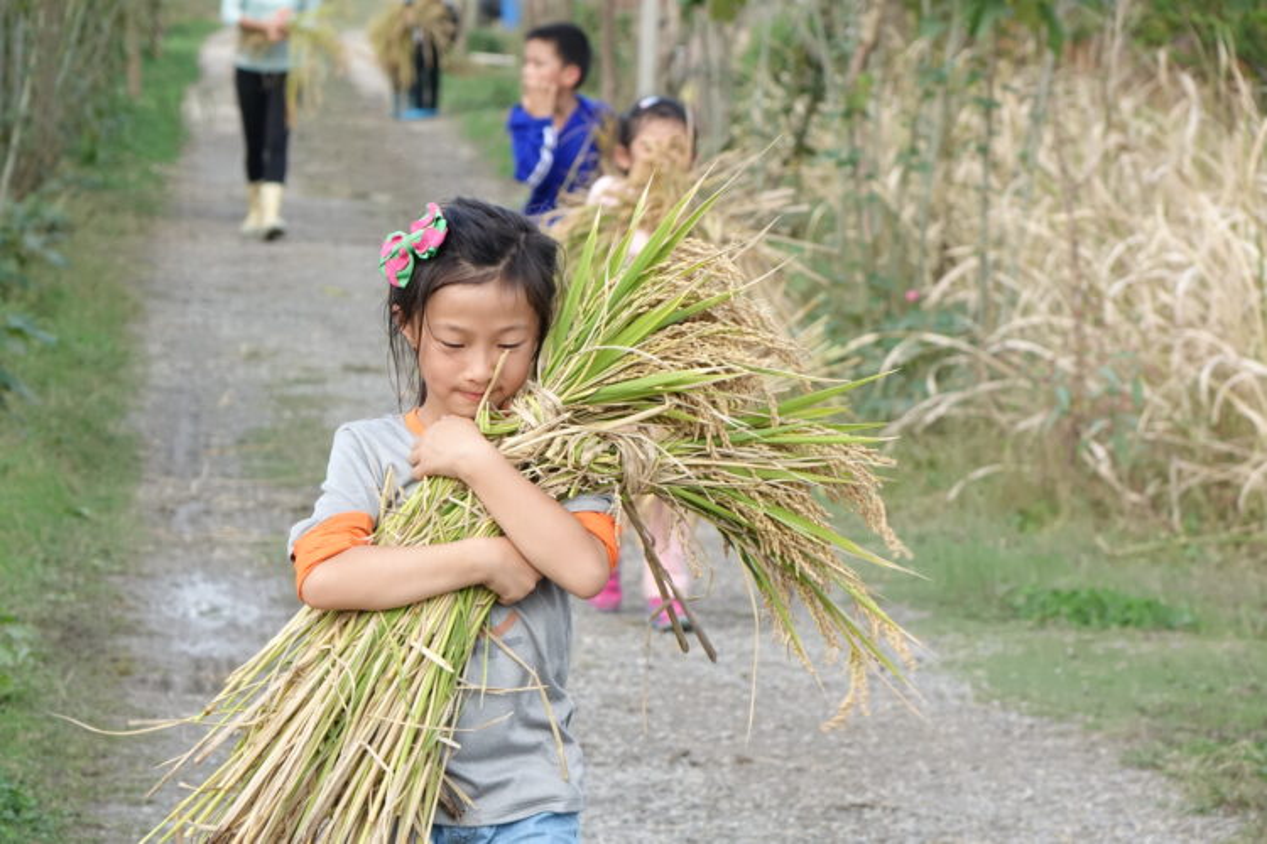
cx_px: 634
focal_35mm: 200
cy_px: 422
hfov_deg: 10.3
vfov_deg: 6.9
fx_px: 7038
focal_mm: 73.3
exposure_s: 1/200
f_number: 5
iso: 160
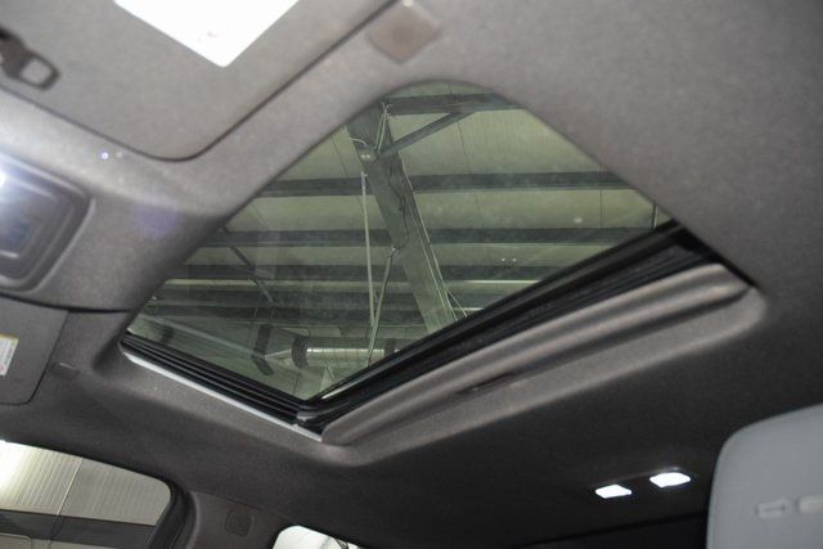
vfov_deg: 40.0
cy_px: 274
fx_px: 755
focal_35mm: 33
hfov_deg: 57.2
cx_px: 412
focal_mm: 22
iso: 3200
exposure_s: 1/50
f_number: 3.5
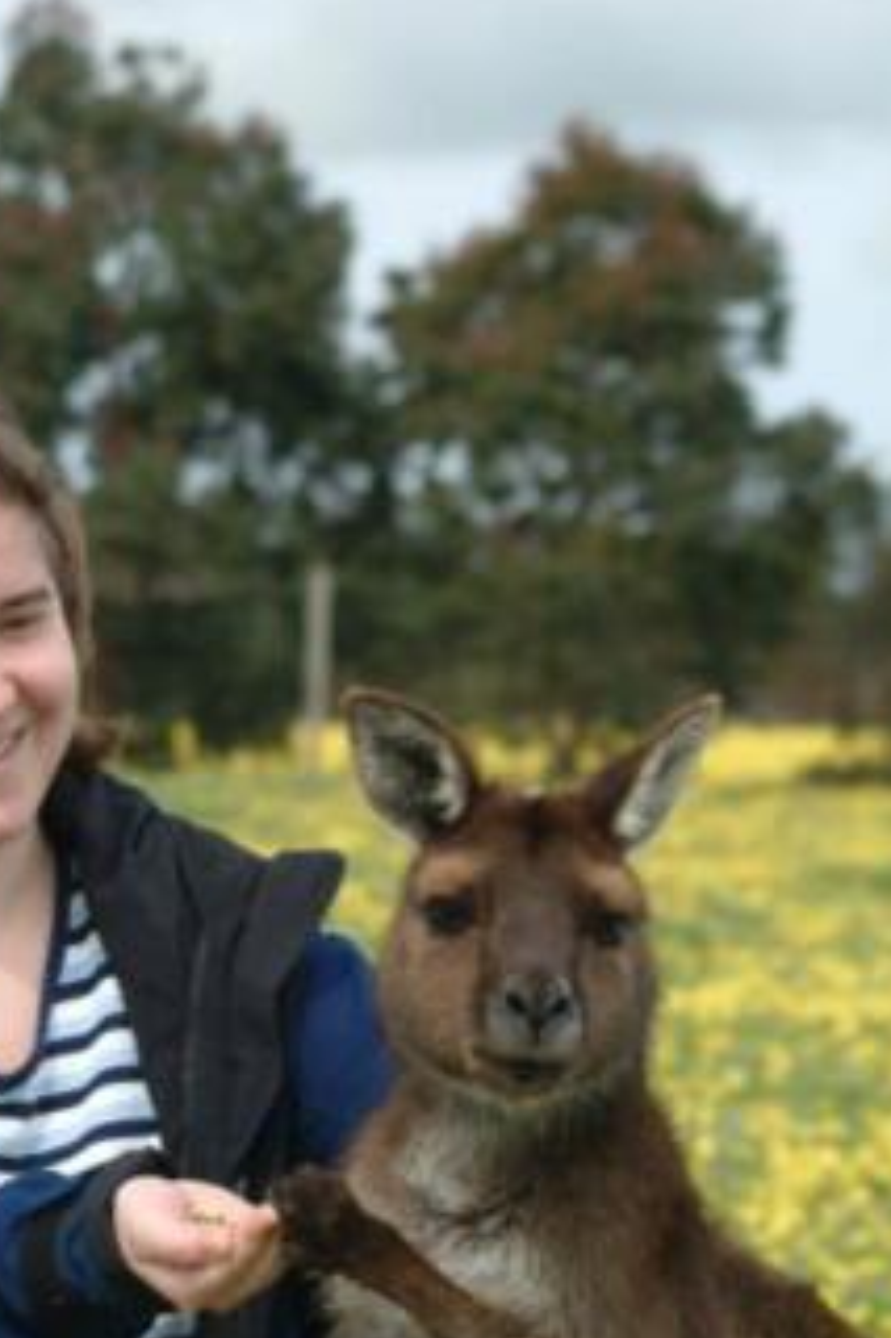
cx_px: 299
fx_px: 5492
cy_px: 815
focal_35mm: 148
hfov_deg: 9.3
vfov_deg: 13.9
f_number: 4.8
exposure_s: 1/90
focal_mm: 63
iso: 100
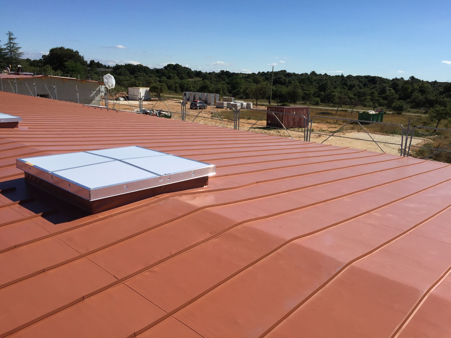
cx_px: 226
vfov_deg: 48.2
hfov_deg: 61.7
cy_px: 169
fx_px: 378
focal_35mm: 29
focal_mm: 4.15
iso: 32
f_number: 2.2
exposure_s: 1/3049
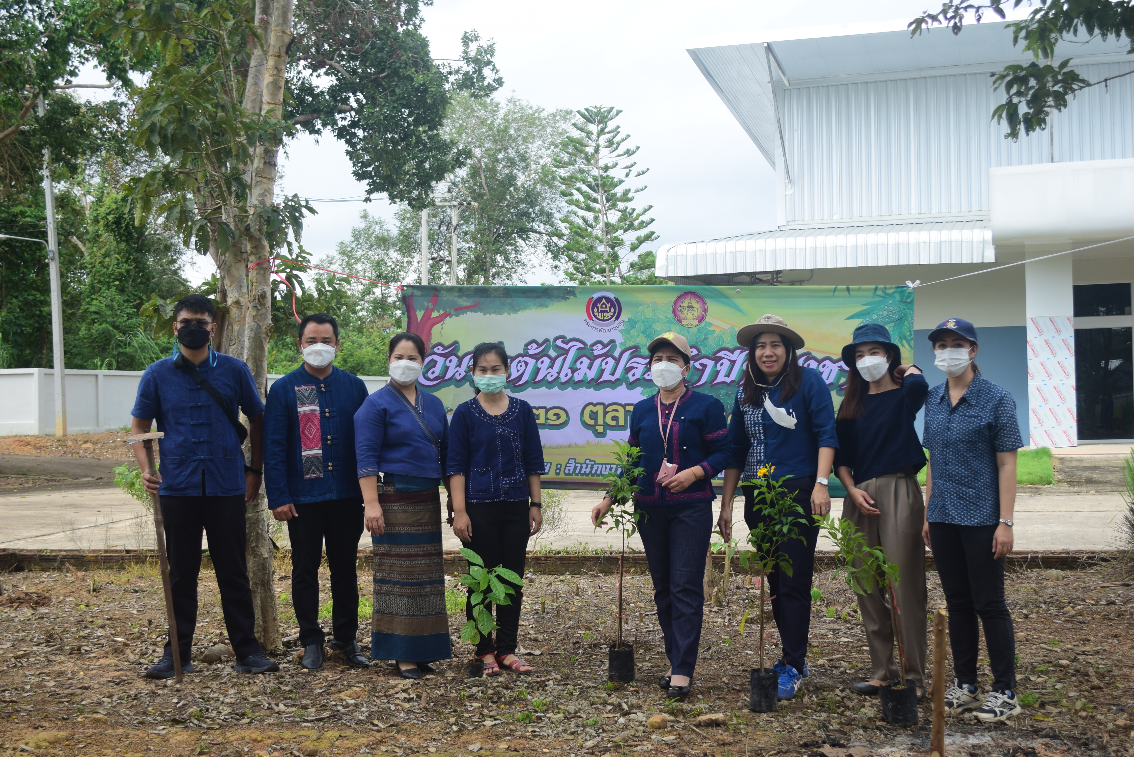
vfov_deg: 26.5
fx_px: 1607
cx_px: 567
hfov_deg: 38.9
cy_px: 378
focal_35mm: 51
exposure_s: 1/250
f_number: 5
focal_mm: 34
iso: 100
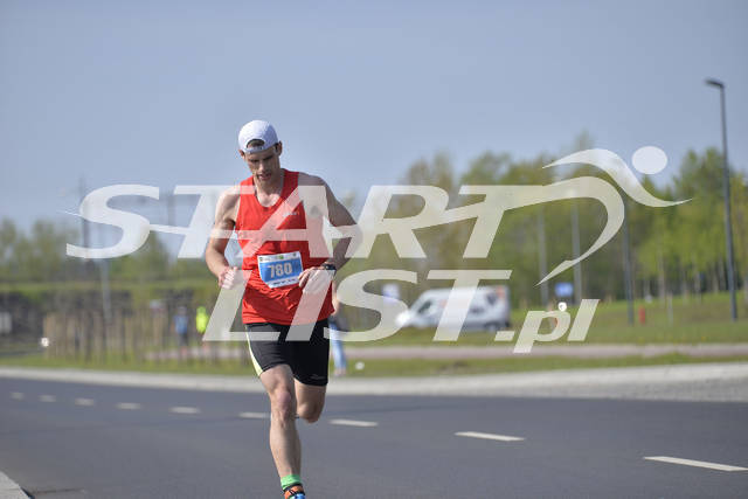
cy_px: 250
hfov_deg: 12.1
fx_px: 3533
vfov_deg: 8.1
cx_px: 374
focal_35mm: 170
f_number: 4
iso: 200
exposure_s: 1/4000
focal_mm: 170
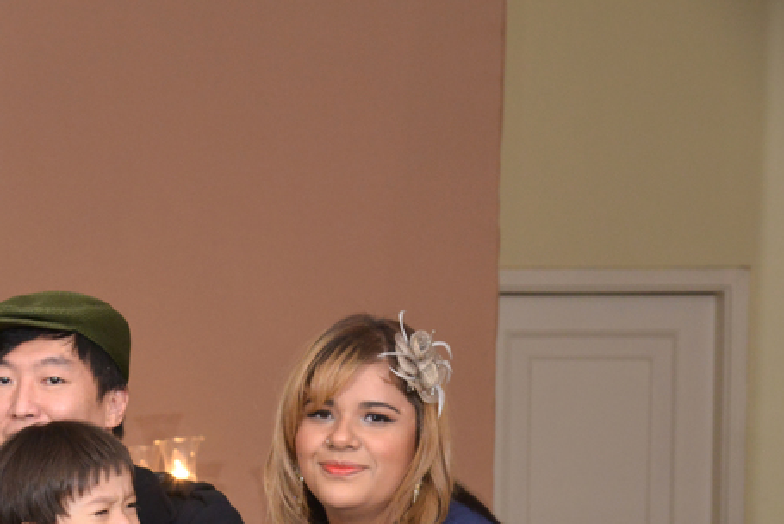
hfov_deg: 14.3
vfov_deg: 9.8
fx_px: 2985
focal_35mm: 137
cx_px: -246
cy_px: 670
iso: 1600
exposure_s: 1/160
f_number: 6.3
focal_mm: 52
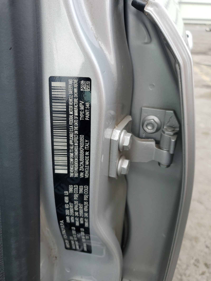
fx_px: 211
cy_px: 140
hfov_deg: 53.1
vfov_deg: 67.3
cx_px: 106
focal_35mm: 26
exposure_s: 1/556
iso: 50
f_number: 1.5
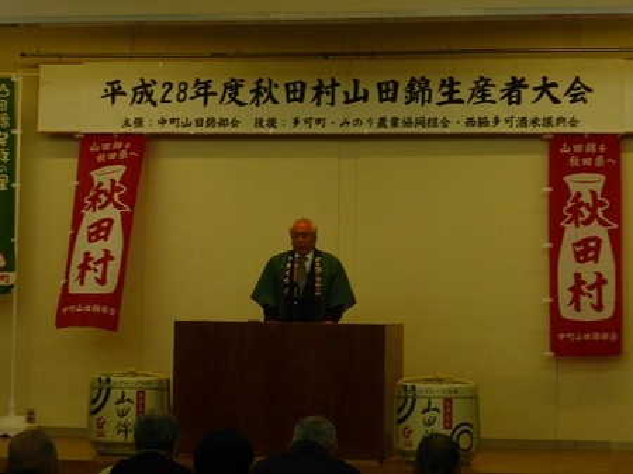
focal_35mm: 107
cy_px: 237
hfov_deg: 18.4
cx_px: 316
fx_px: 1956
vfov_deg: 13.8
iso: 250
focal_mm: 19.1
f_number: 5.4
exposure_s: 1/80
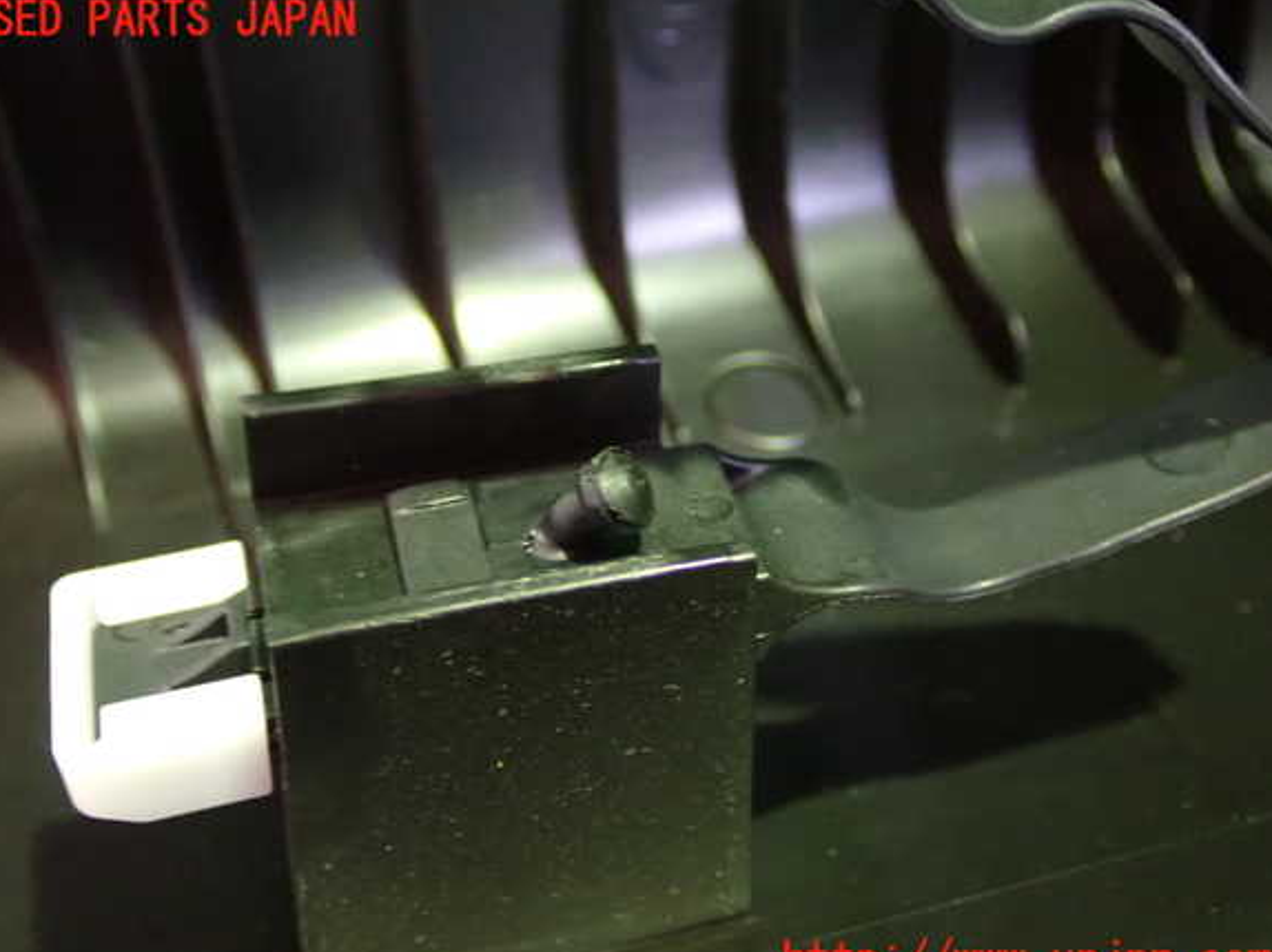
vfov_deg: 31.5
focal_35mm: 46
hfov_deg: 41.3
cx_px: 618
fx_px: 1690
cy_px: 491
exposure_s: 1/10
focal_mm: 7.84
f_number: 2.9
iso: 1250
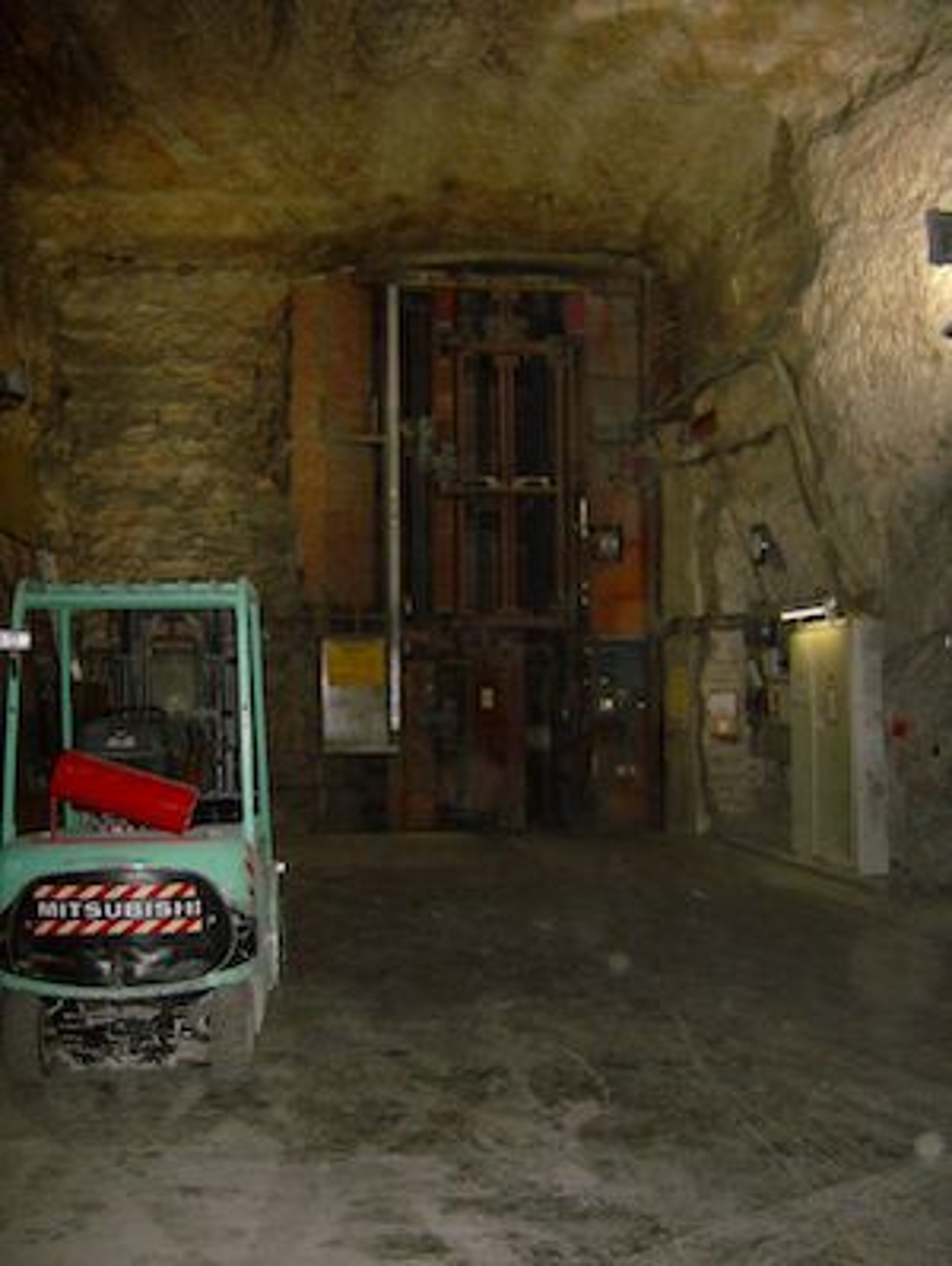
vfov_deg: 51.3
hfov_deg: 39.7
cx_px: 476
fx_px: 1318
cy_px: 633
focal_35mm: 36
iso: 200
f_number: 2.8
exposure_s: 1/60
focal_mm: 6
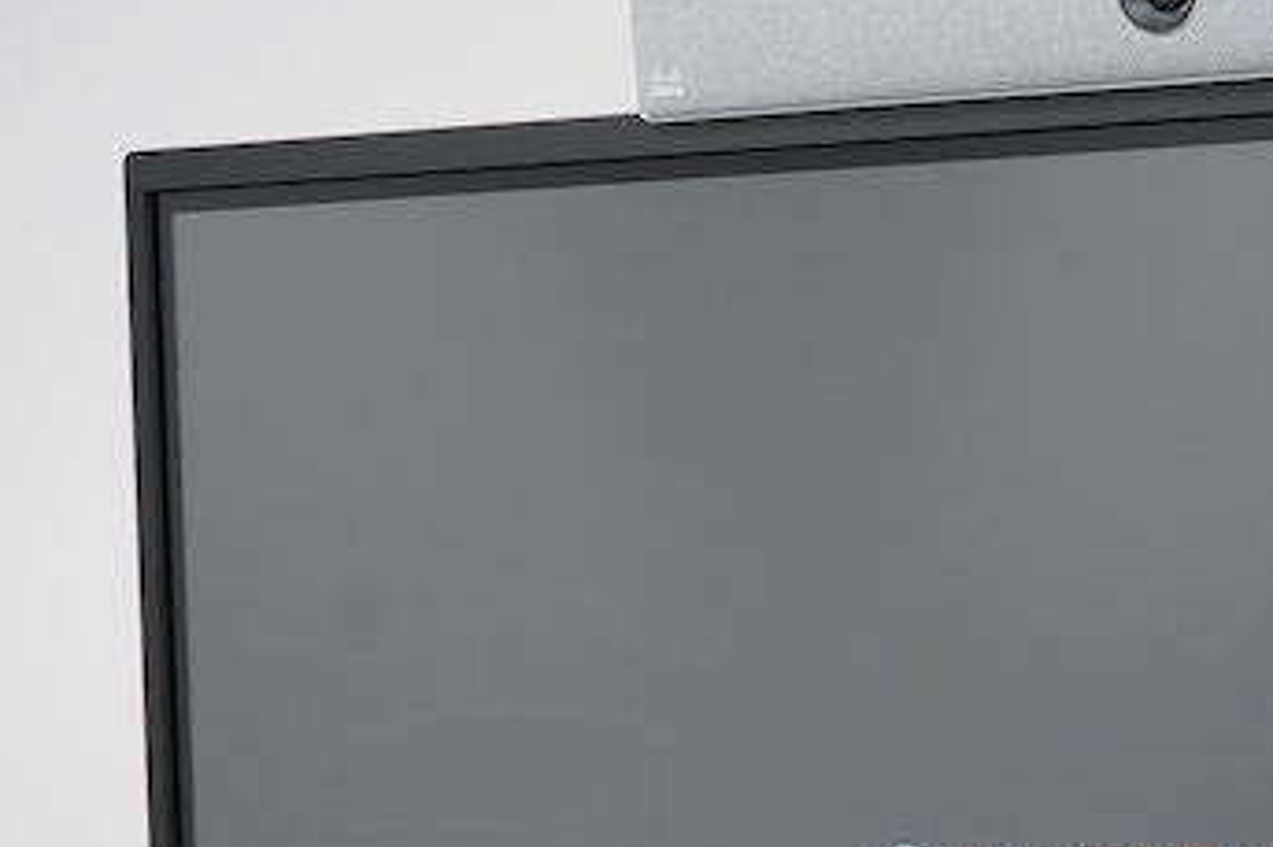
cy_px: 941
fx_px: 4276
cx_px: 1118
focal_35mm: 121
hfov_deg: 16.7
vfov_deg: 11.2
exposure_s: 1/160
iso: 3200
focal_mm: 52
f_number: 5
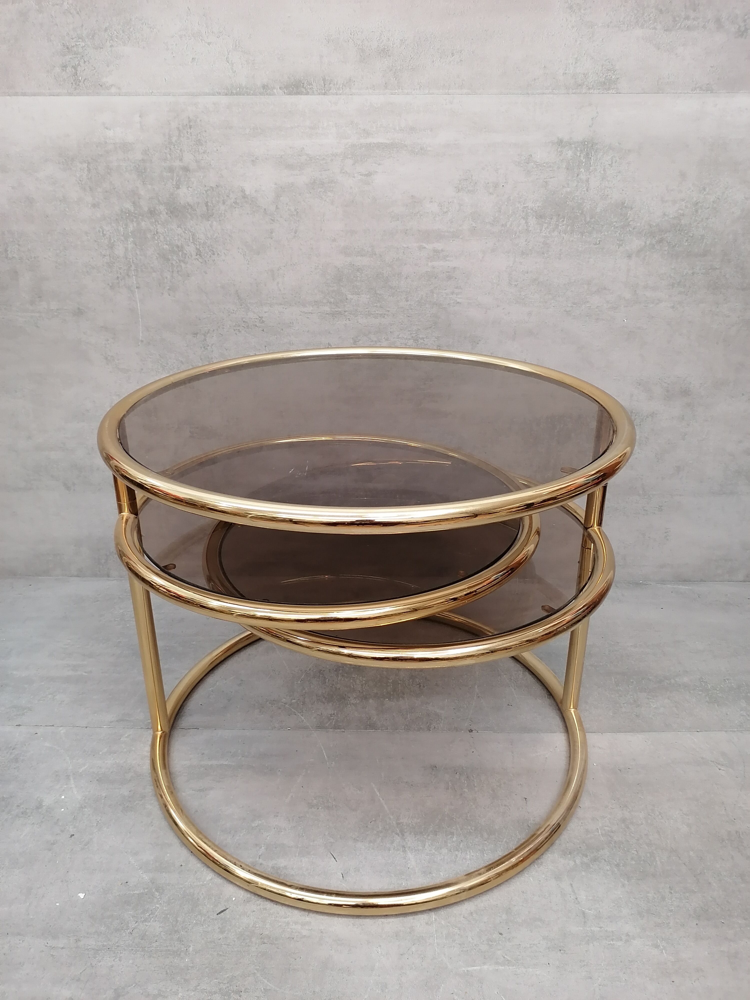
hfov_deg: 53.1
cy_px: 500
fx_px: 751
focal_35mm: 26
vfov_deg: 67.3
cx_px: 375
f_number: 1.8
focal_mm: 5.3
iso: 250
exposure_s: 1/33.3
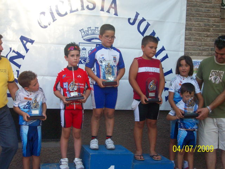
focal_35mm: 66
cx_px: 112
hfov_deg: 29.4
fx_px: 429
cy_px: 84
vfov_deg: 22.3
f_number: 4.1
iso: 160
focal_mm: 11
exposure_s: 1/128
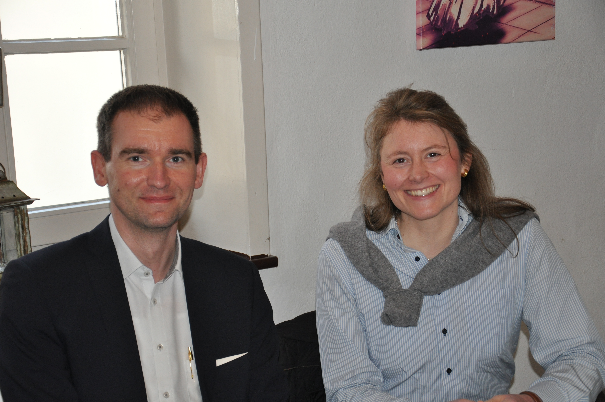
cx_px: 302
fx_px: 1259
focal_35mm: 75
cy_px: 201
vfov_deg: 18.1
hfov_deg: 27.0
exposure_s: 1/60
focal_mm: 50
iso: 800
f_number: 5
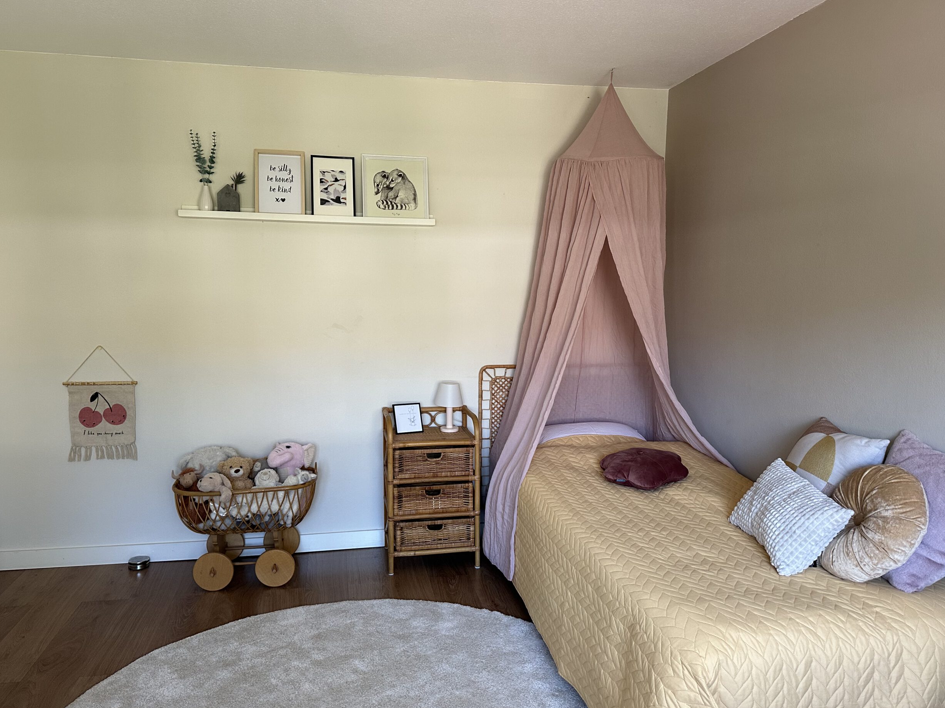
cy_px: 362
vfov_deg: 54.9
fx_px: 682
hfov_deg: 69.4
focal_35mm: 25
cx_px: 462
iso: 200
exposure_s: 1/121
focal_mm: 6.86
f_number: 1.78
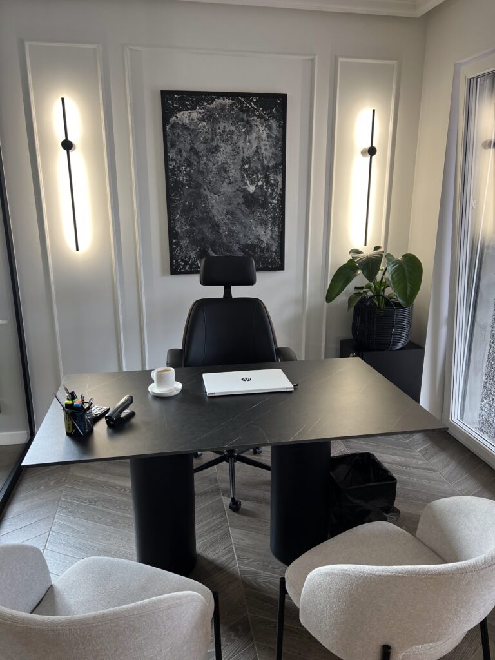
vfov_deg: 67.3
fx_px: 496
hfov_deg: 53.1
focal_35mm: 26
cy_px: 330
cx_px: 248
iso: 125
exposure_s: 1/121
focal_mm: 5.7
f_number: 1.5
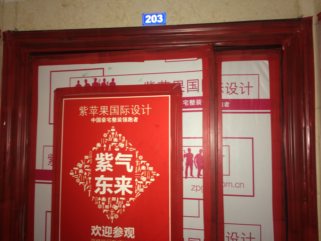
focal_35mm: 29
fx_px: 269
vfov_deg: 48.2
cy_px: 120
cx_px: 160
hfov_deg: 61.7
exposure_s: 1/16
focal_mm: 4.15
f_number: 2.2
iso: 100
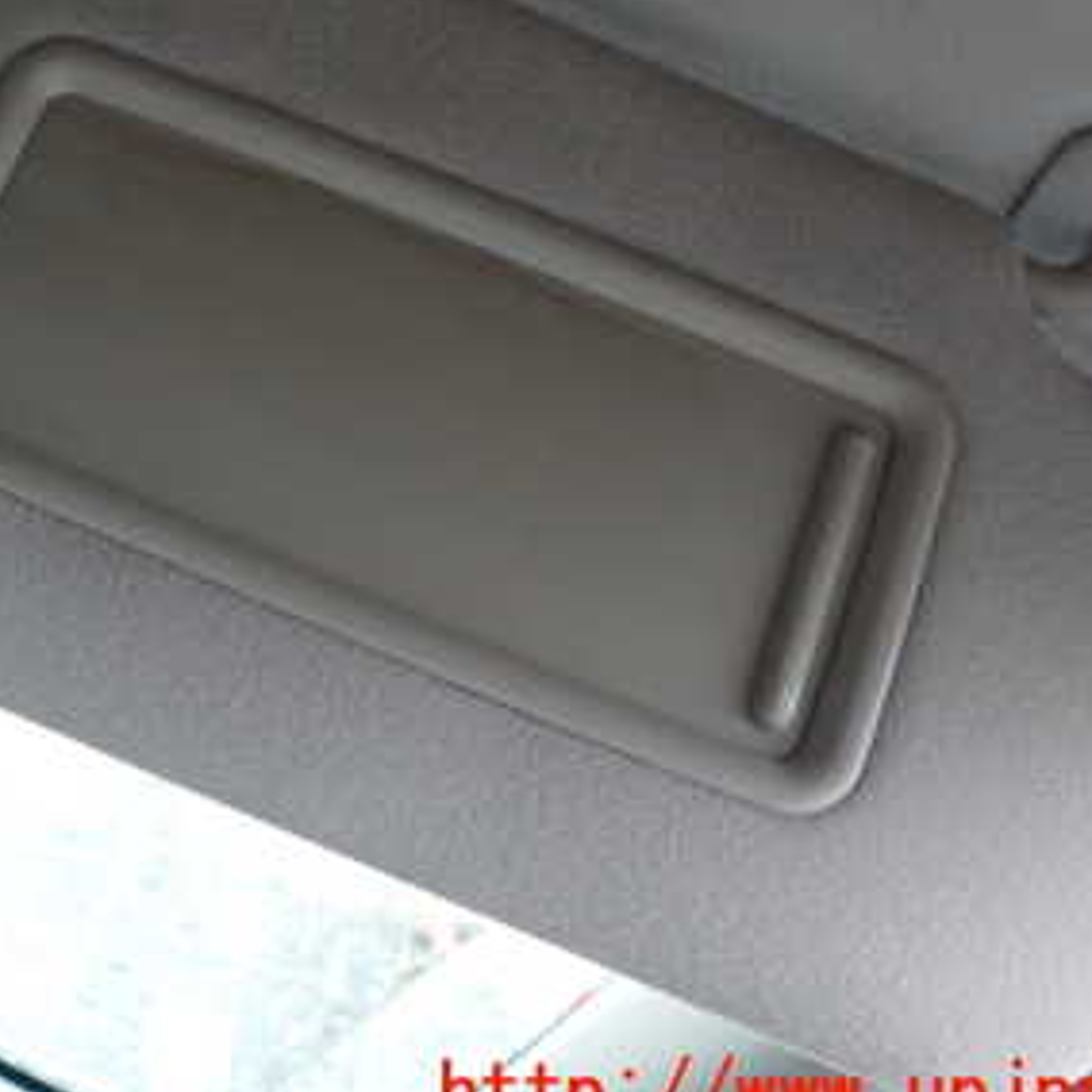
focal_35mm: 56
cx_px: 154
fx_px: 1999
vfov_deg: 30.1
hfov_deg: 29.5
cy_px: 281
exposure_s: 1/30
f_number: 2.3
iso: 800
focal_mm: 5.4
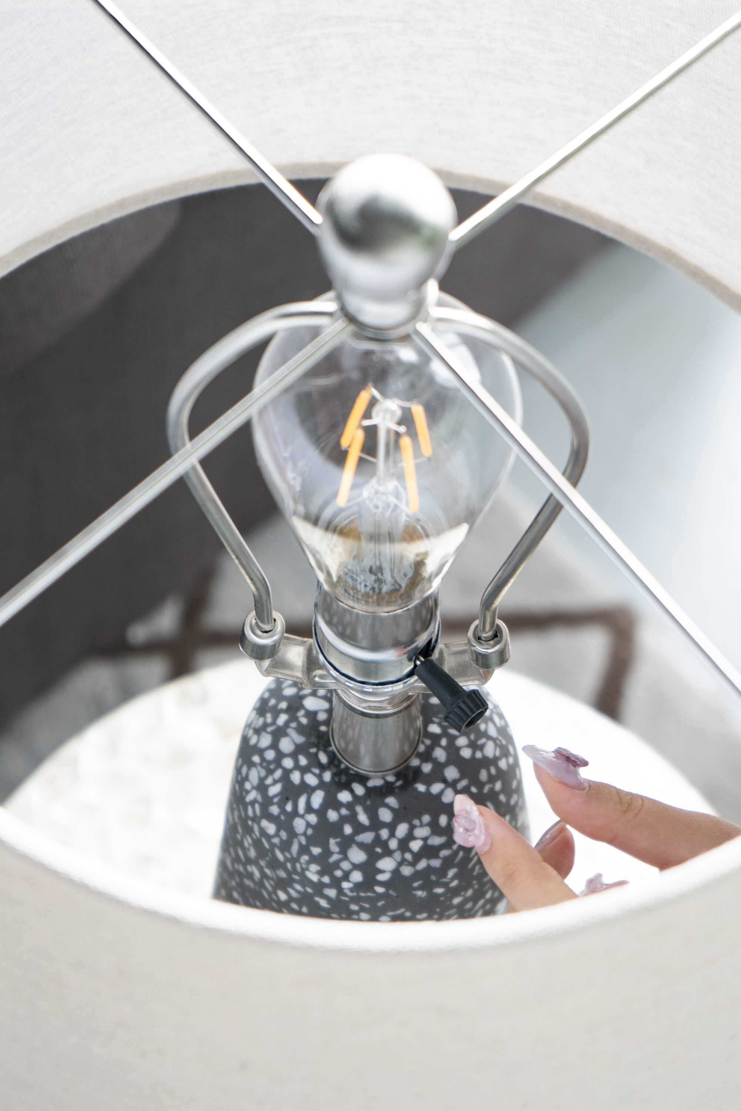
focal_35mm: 105
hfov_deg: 13.0
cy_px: 556
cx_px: 370
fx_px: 3239
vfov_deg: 19.5
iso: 250
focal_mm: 70
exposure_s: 1/15
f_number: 5.6
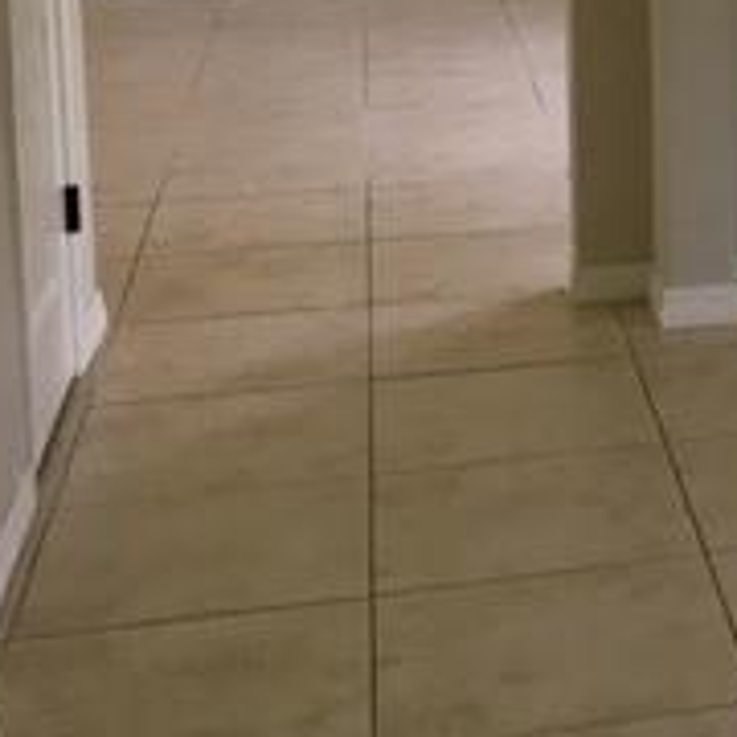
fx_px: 2192
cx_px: 1056
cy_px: -82
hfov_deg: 17.4
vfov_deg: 18.3
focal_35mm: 91
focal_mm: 4.15
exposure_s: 1/30
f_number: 2.2
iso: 32
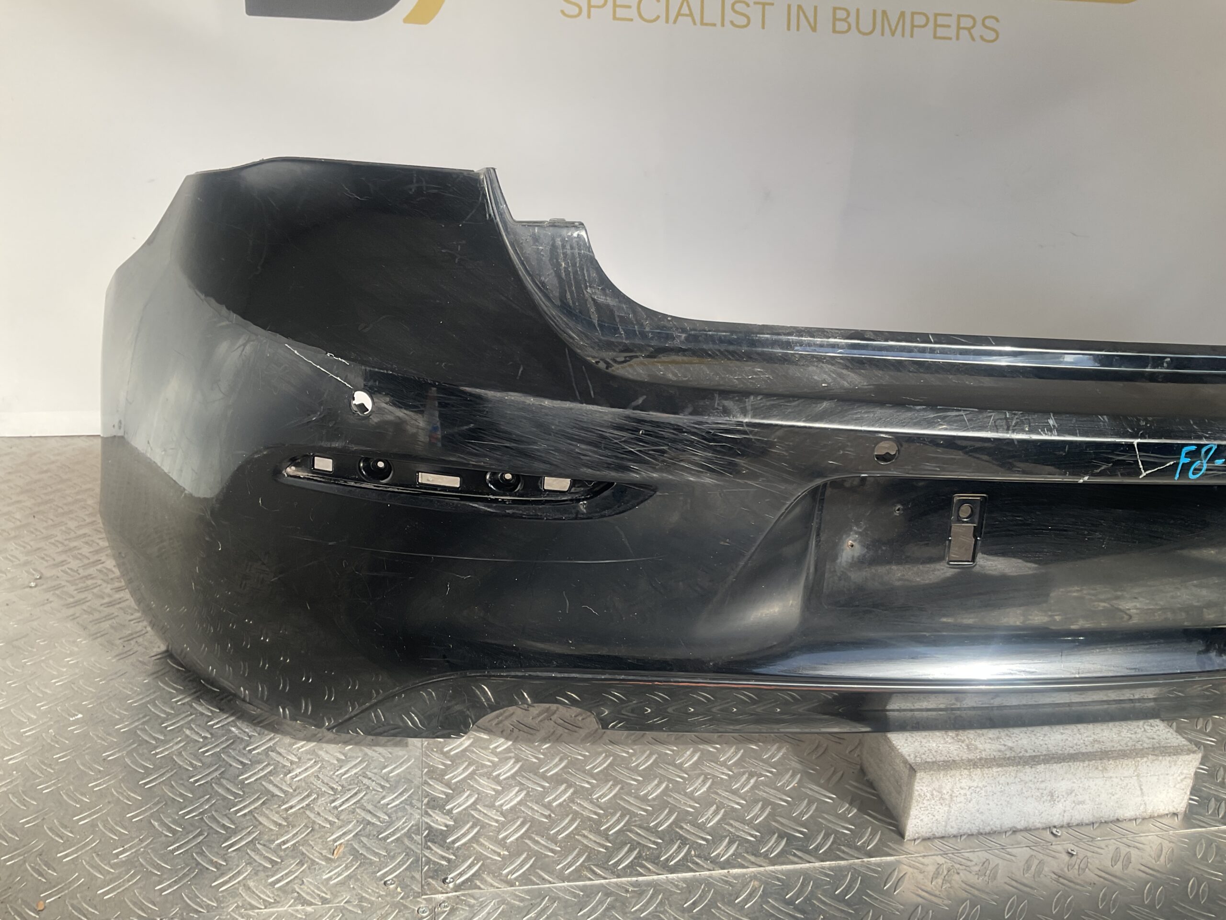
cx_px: 613
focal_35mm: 29
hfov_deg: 61.7
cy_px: 460
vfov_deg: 48.2
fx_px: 1027
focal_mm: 3
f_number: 1.8
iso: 16
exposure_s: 1/383
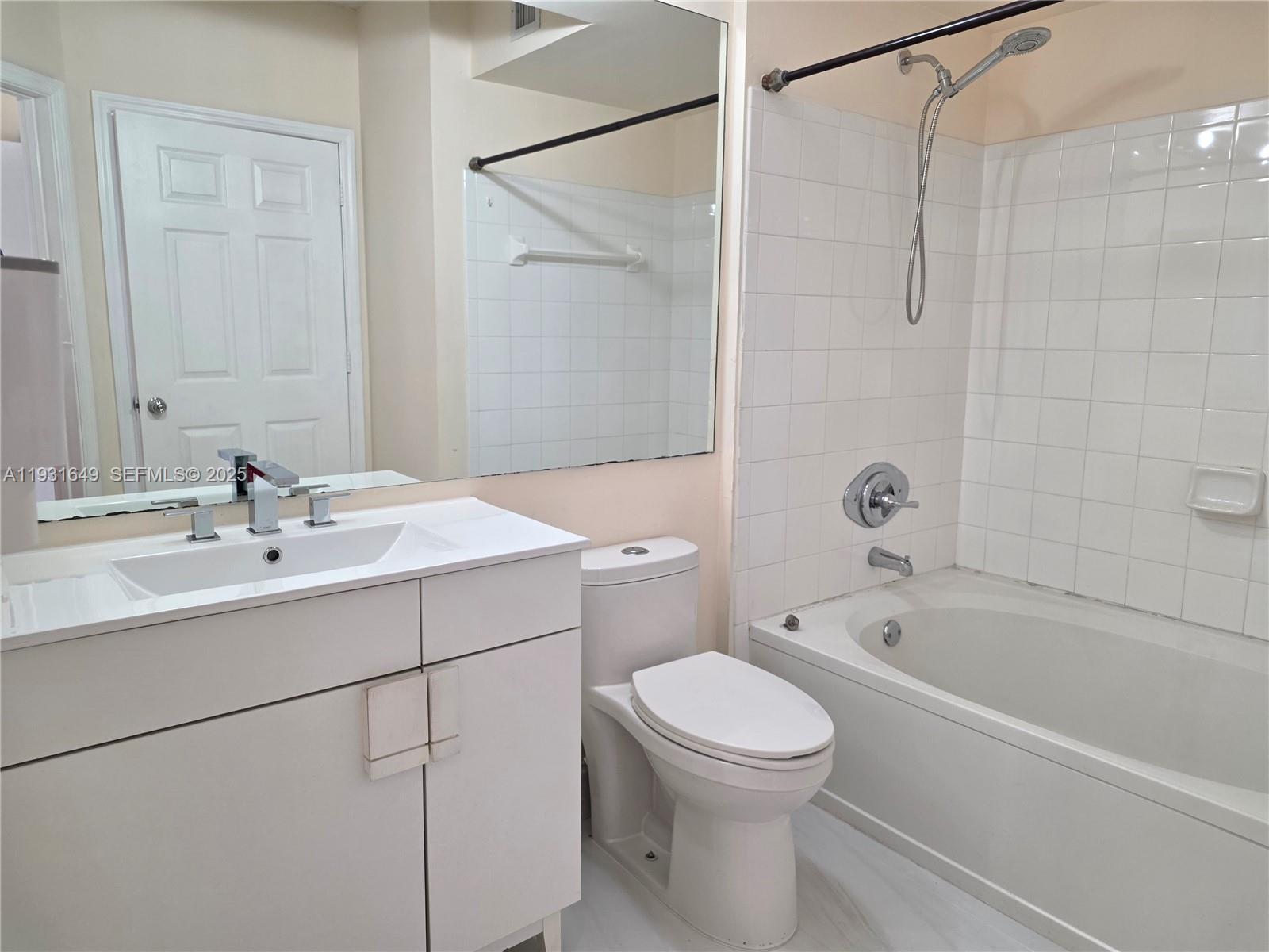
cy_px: 476
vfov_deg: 58.9
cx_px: 634
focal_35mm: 23
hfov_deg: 73.9
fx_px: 843
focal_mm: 6.25
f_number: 1.7
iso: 160
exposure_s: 1/120
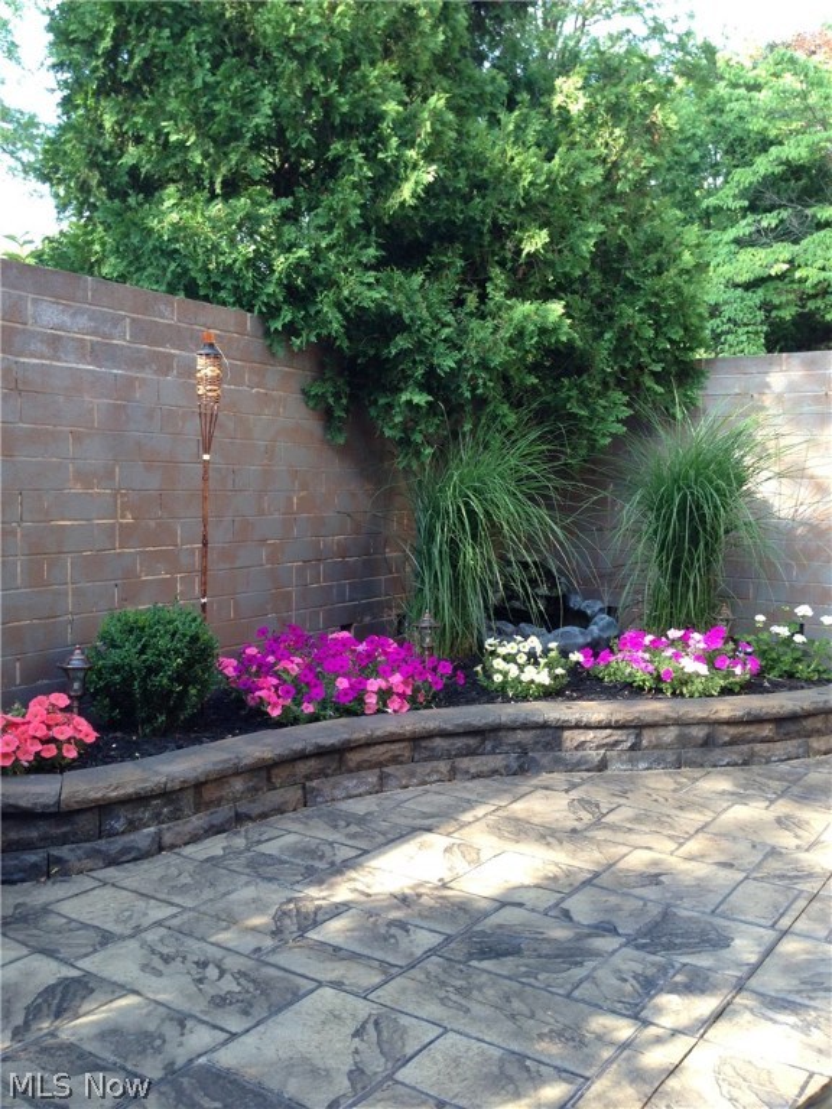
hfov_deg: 42.9
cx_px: 416
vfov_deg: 55.4
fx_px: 1058
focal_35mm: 33
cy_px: 554
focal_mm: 4.12
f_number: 2.4
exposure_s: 1/120
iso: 80
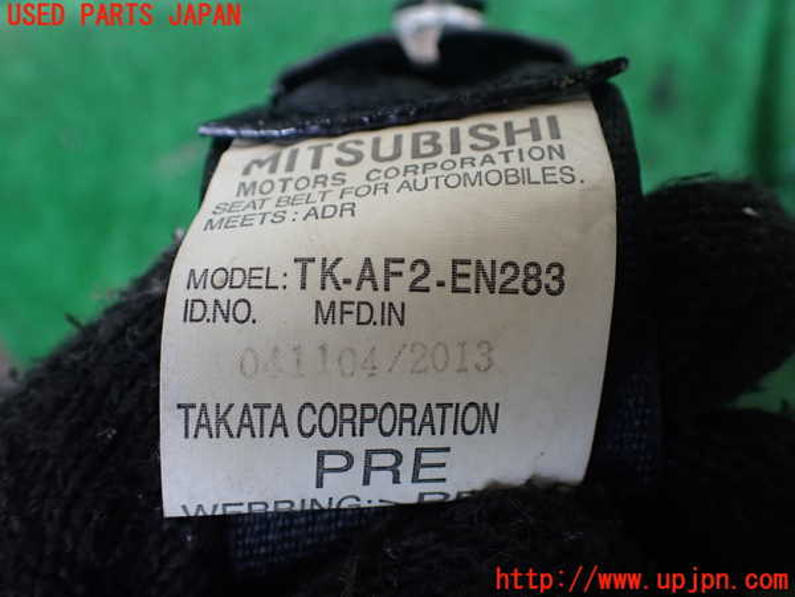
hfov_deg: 60.0
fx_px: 689
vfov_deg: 46.8
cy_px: 298
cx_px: 398
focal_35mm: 30
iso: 200
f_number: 2.3
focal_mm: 5.4
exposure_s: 1/125
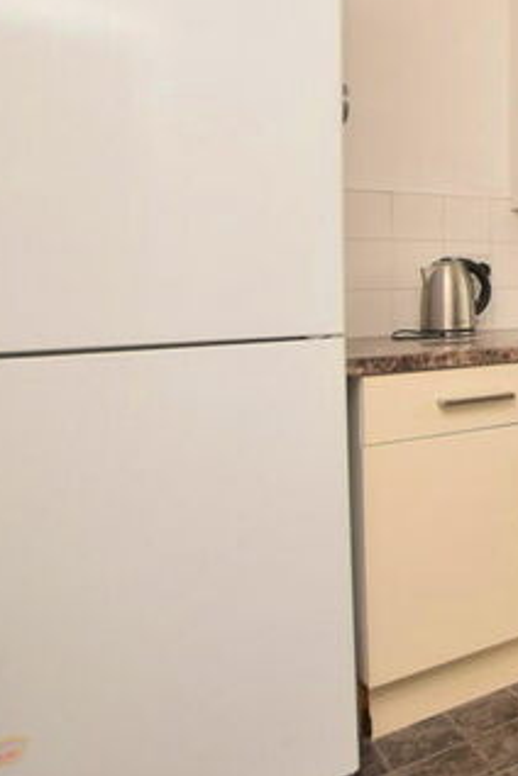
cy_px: 277
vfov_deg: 56.3
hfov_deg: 26.8
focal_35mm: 33
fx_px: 712
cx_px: 799
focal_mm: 10
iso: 100
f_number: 5
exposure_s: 1/200
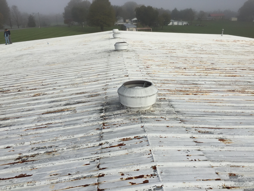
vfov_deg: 48.2
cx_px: 127
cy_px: 96
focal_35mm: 29
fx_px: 213
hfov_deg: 61.7
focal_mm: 4.15
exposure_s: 1/2639
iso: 32
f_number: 2.2
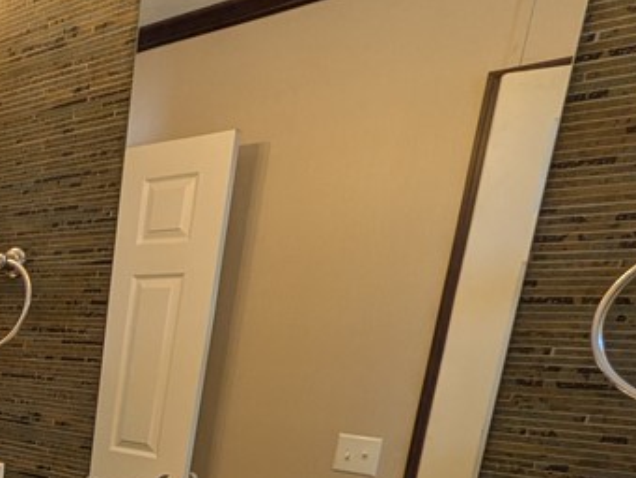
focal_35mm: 42
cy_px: 504
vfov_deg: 31.2
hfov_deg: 33.6
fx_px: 772
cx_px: -177
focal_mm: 1.83
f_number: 2.2
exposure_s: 1/40
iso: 58
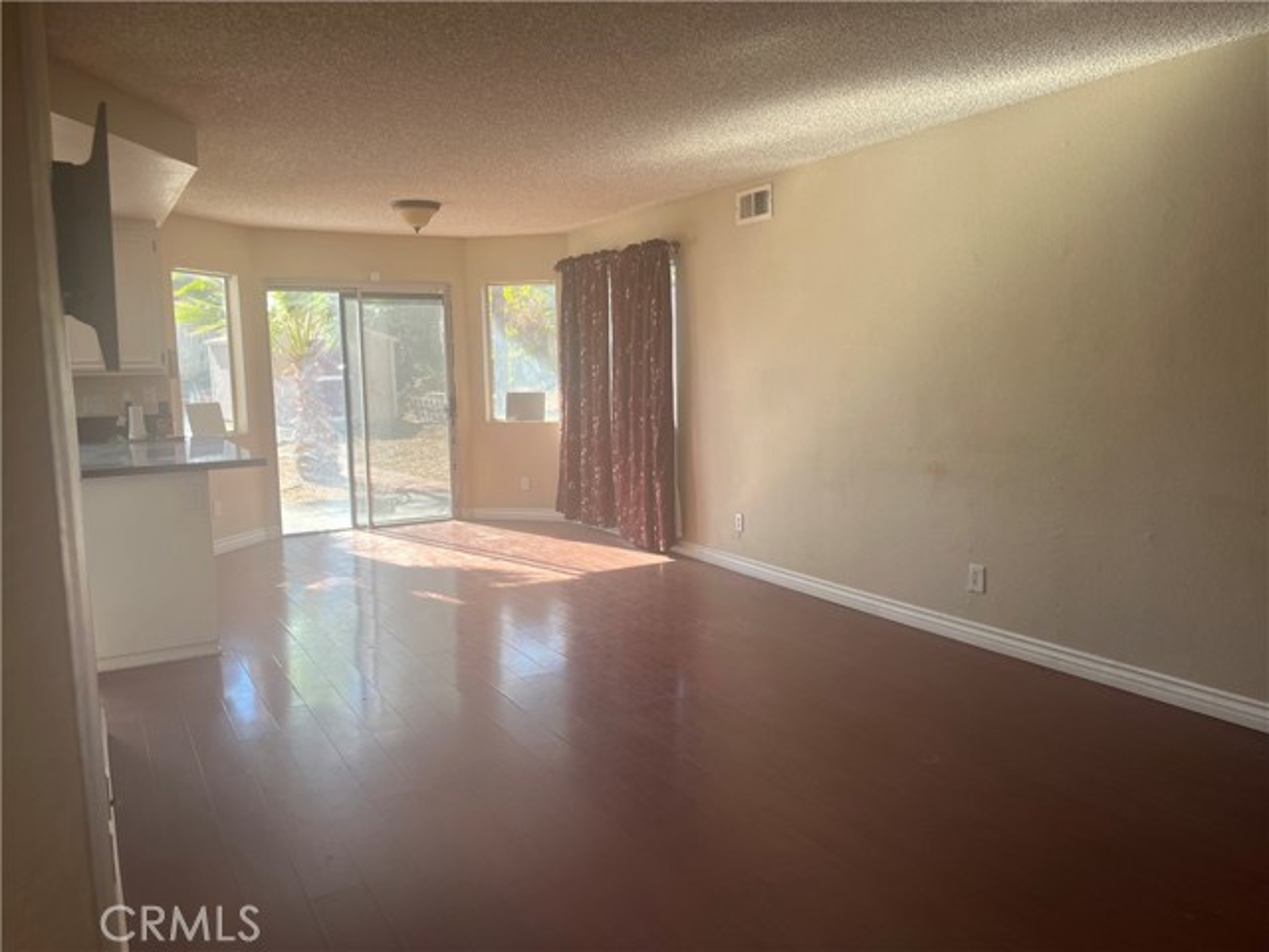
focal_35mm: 26
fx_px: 953
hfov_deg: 67.3
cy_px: 476
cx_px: 634
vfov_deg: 53.1
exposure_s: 1/128
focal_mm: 5.1
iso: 32
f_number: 1.6
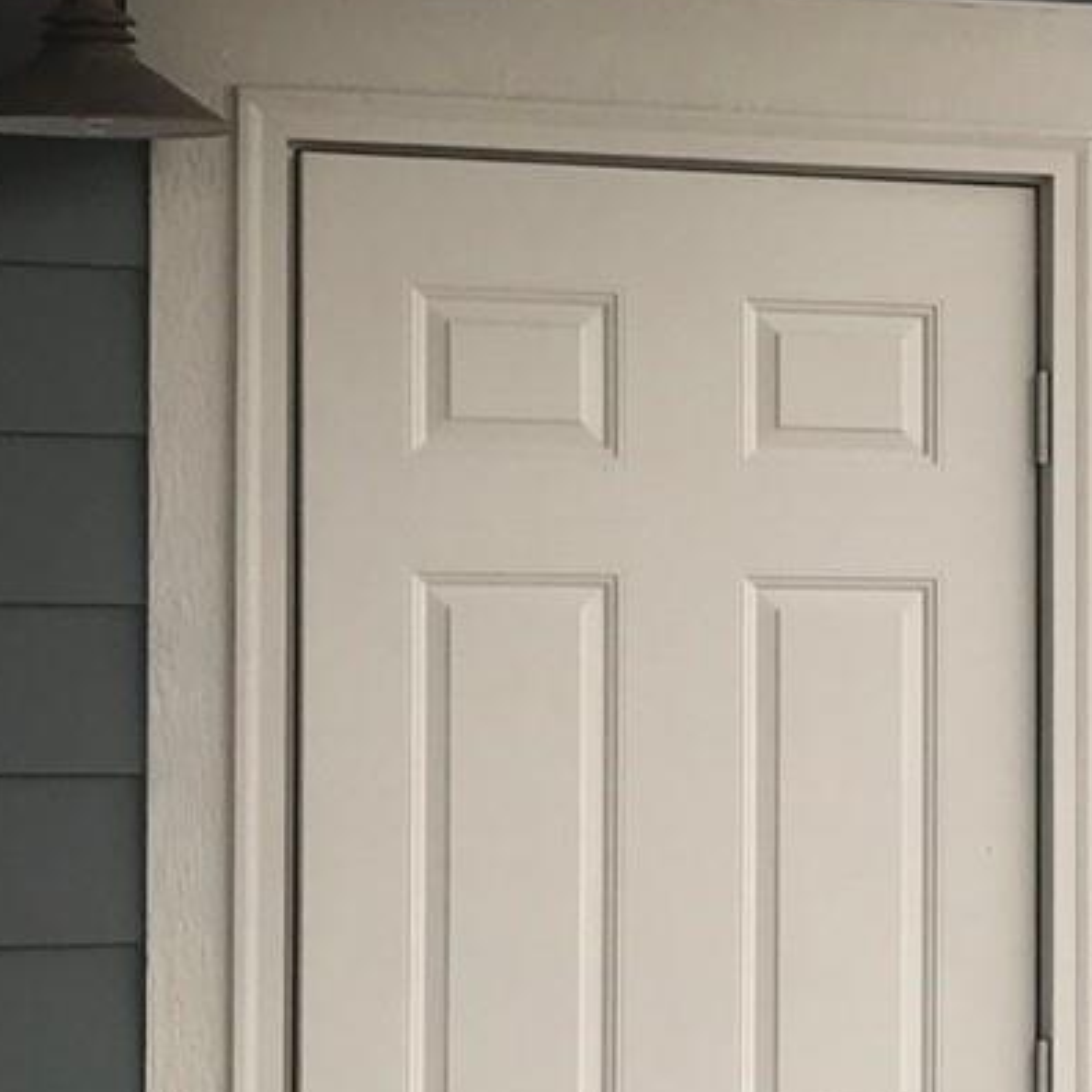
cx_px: 1172
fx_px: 3569
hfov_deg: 16.9
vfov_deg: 17.4
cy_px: 692
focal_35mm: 100
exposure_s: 1/714
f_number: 1.8
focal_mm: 3.99
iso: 20
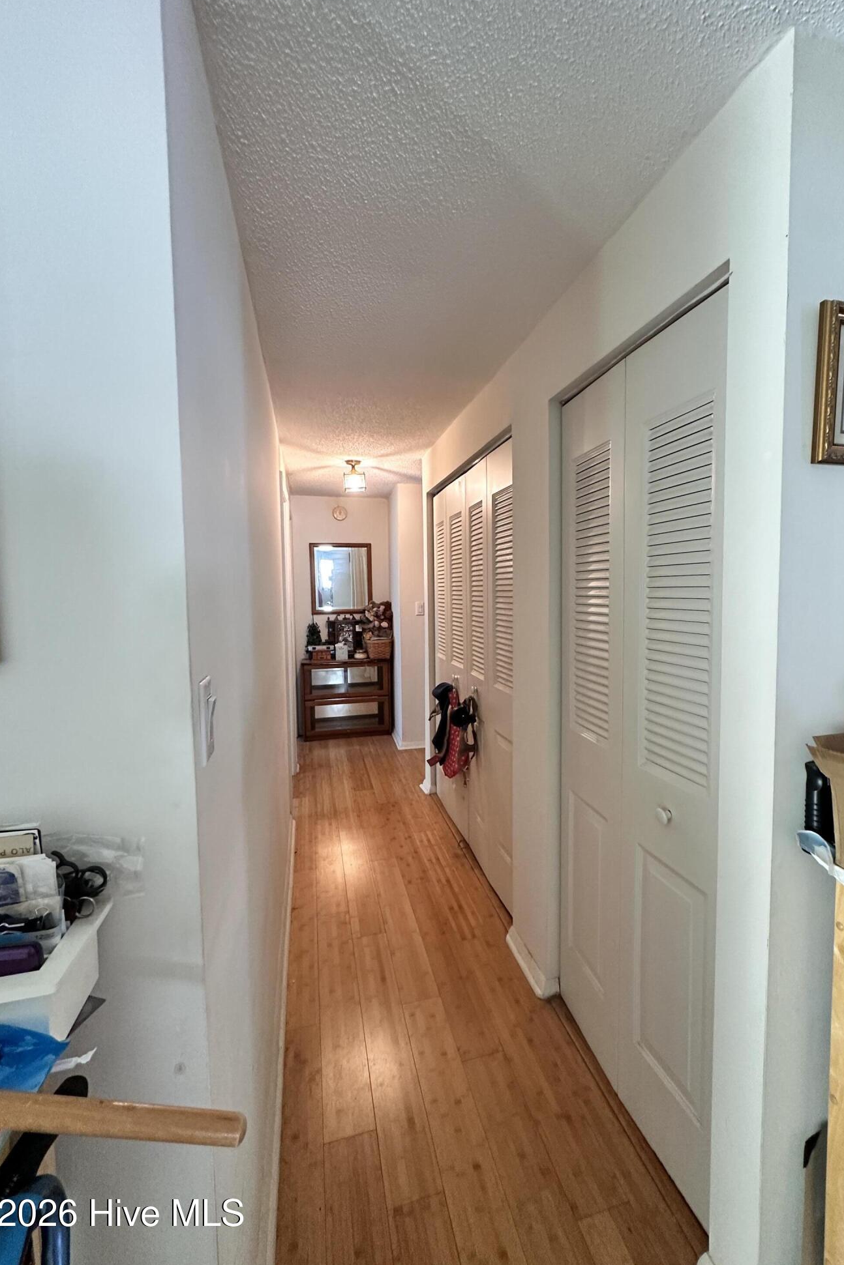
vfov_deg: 100.4
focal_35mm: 15
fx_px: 527
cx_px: 455
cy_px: 621
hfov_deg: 77.2
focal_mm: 2.22
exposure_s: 1/60
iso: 320
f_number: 2.2
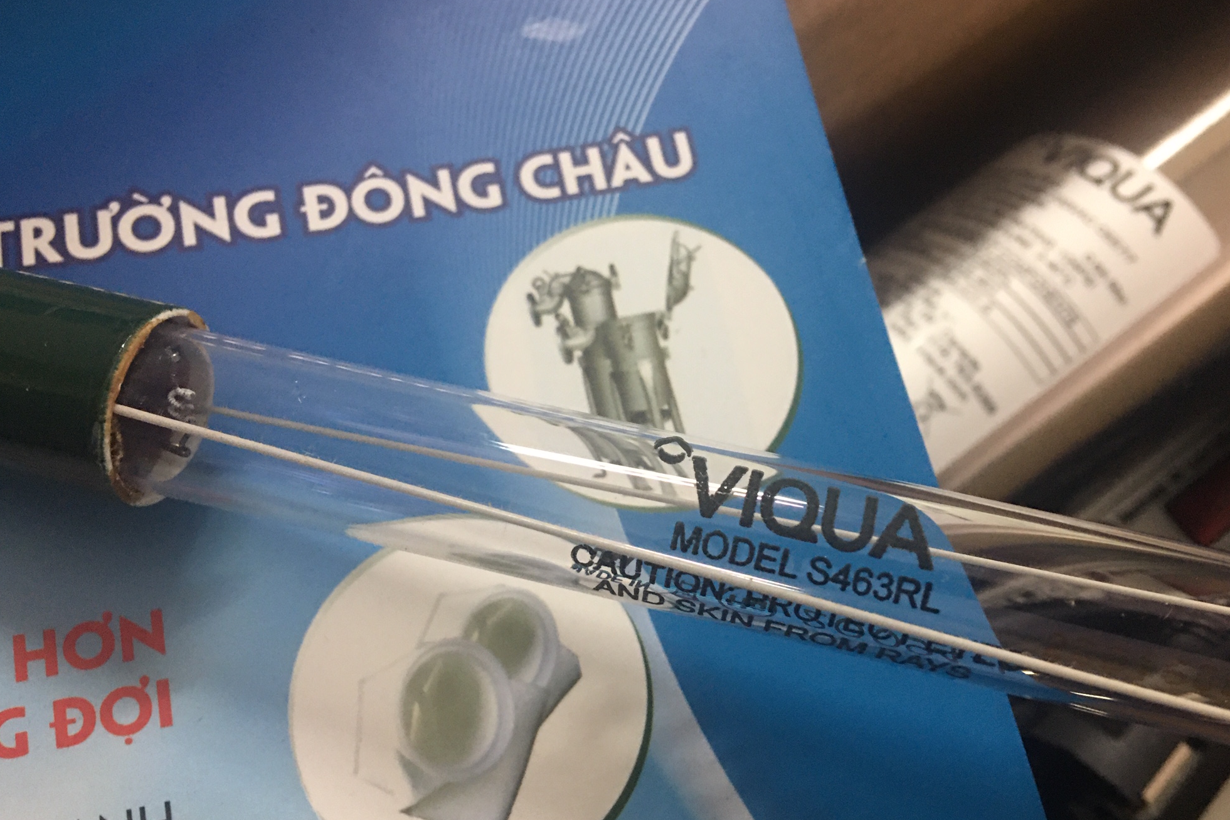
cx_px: 625
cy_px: 427
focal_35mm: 31
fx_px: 1059
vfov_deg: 42.3
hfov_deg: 60.3
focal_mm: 4.15
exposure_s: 1/10
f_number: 2.2
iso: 100
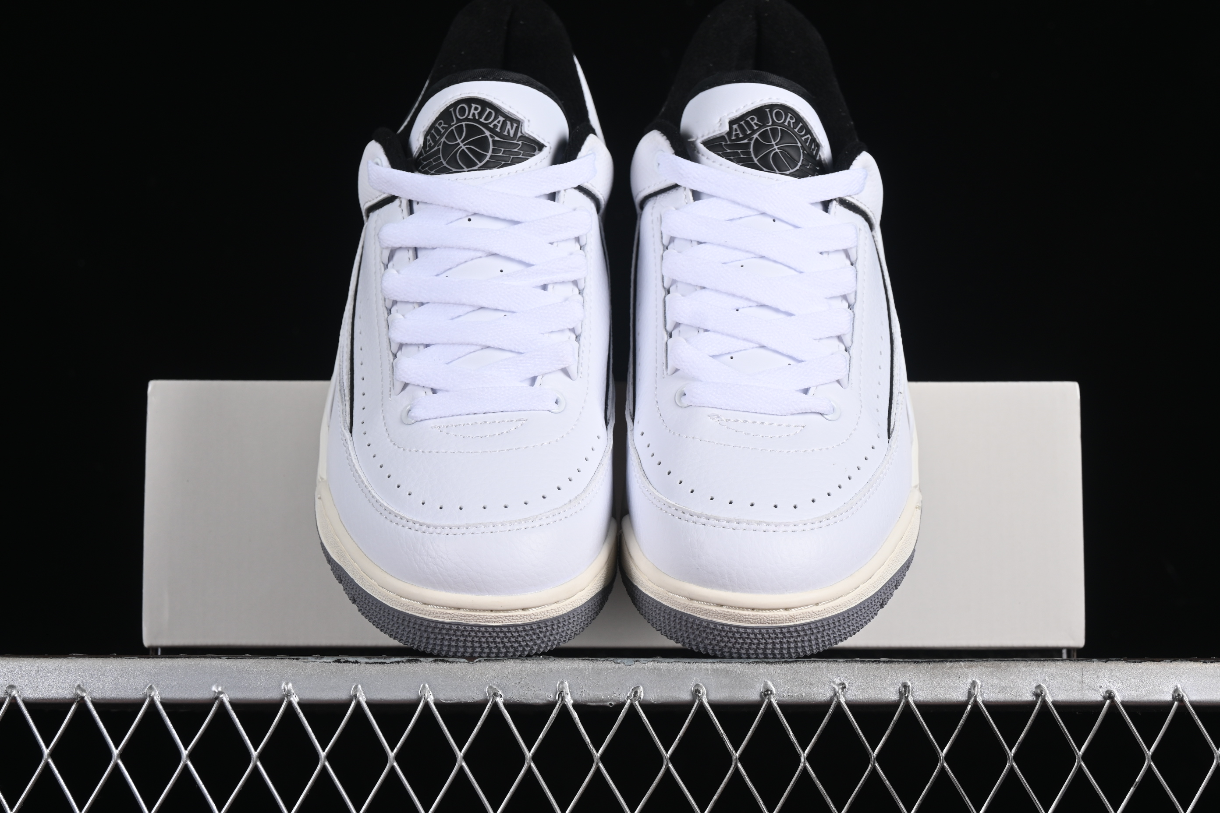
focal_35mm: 75
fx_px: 2541
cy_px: 406
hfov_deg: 27.0
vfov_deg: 18.2
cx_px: 610
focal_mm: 50
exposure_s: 1/80
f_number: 8
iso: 160
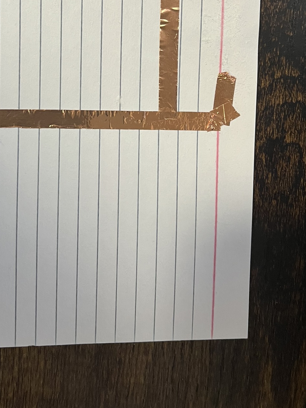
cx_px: 99
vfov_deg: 43.1
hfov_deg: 34.0
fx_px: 495
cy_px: 93
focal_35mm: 42
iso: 160
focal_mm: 5.1
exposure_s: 1/60
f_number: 1.6
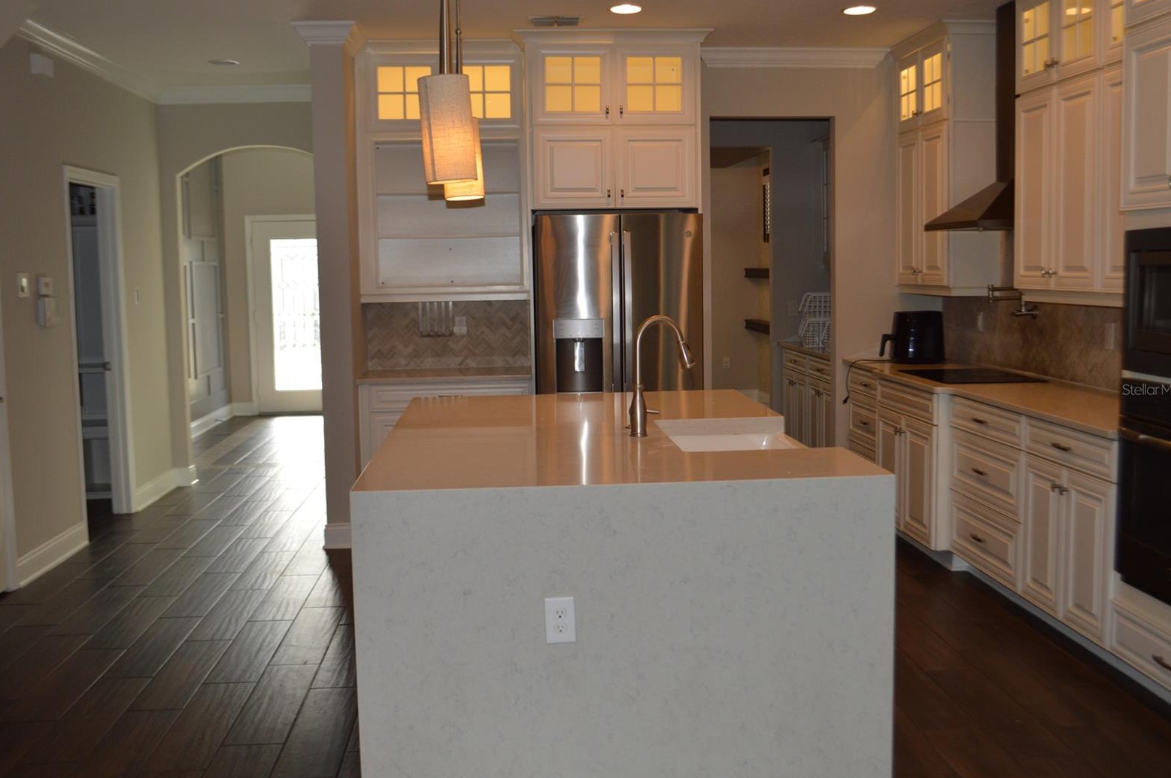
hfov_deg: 51.9
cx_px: 587
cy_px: 389
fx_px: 1202
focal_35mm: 37
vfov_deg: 35.9
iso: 400
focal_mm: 24
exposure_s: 1/125
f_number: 4
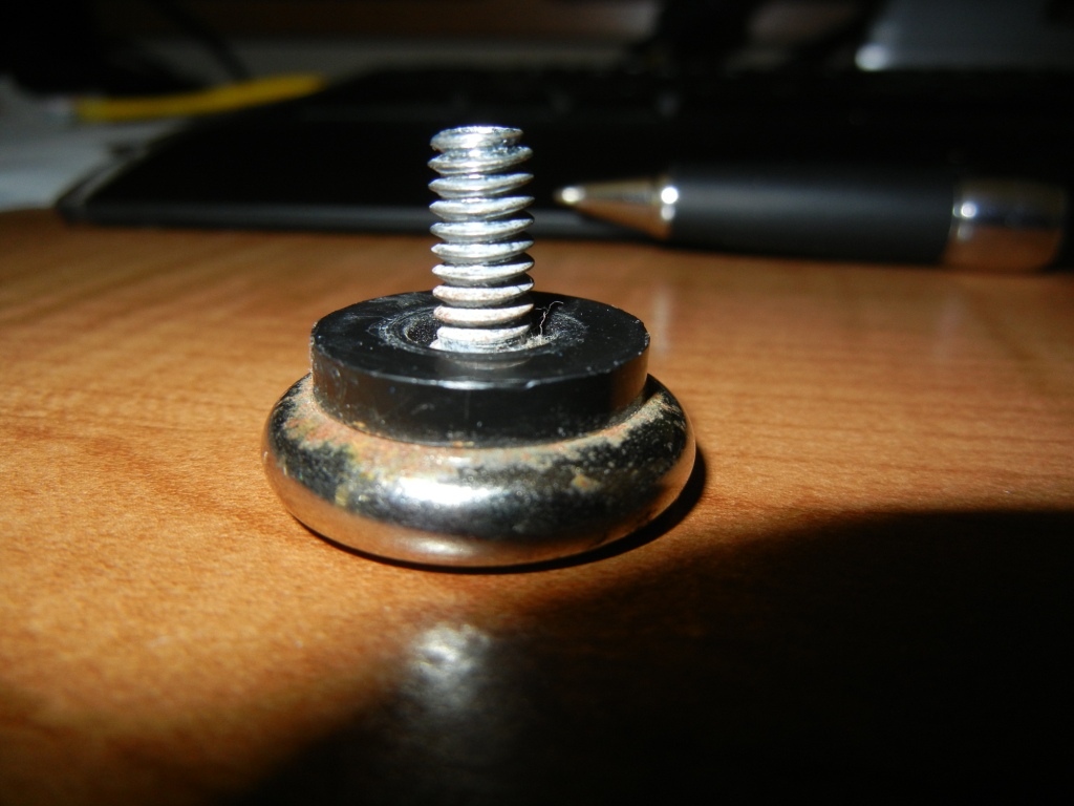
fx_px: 931
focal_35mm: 30
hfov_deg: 60.0
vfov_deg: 46.8
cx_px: 537
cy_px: 403
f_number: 7
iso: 200
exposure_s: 1/30
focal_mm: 5.4
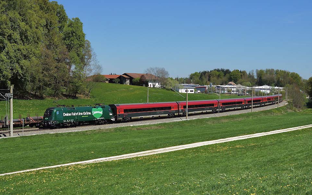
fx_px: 464
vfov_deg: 23.7
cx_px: 156
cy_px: 91
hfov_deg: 37.2
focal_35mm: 55
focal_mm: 35
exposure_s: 1/200
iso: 100
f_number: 13
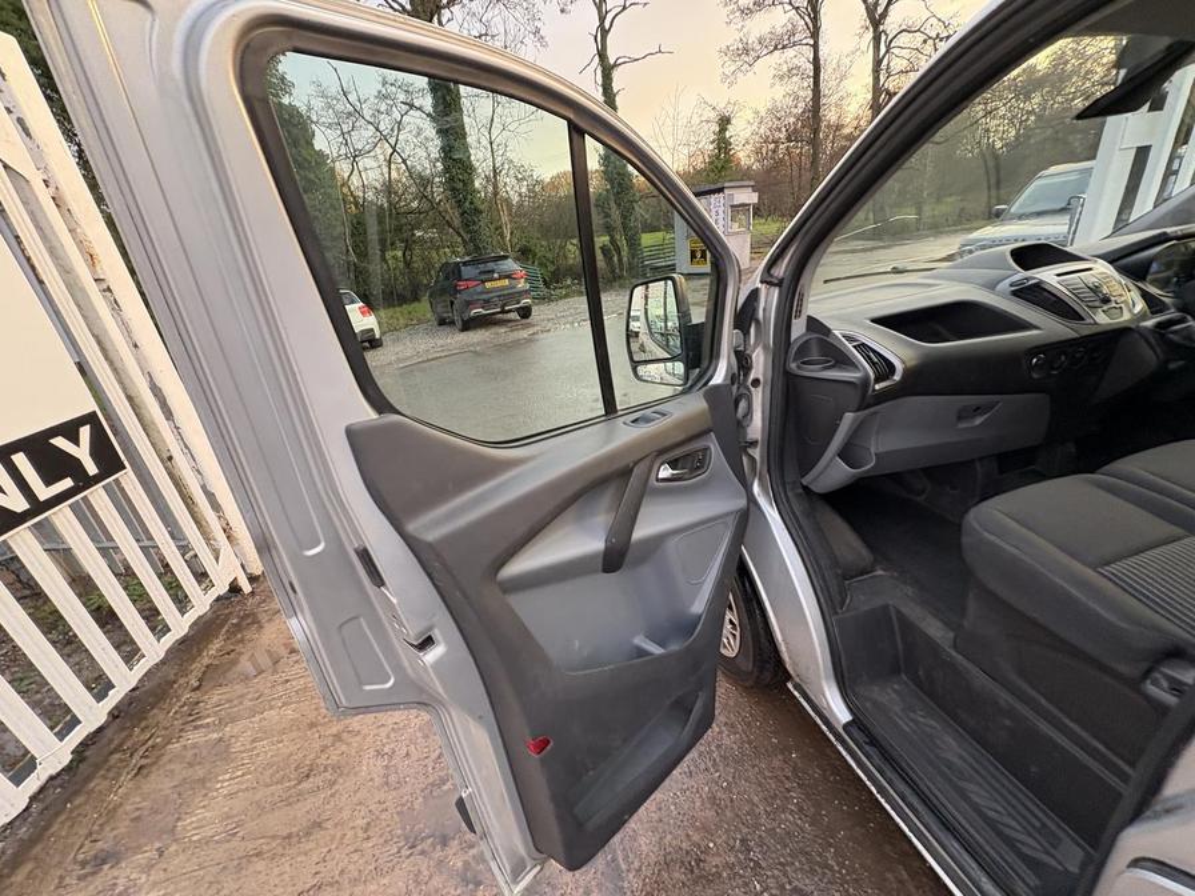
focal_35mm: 14
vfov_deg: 85.7
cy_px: 448
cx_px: 598
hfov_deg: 102.1
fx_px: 483
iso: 250
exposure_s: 1/75
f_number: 2.2
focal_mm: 2.22
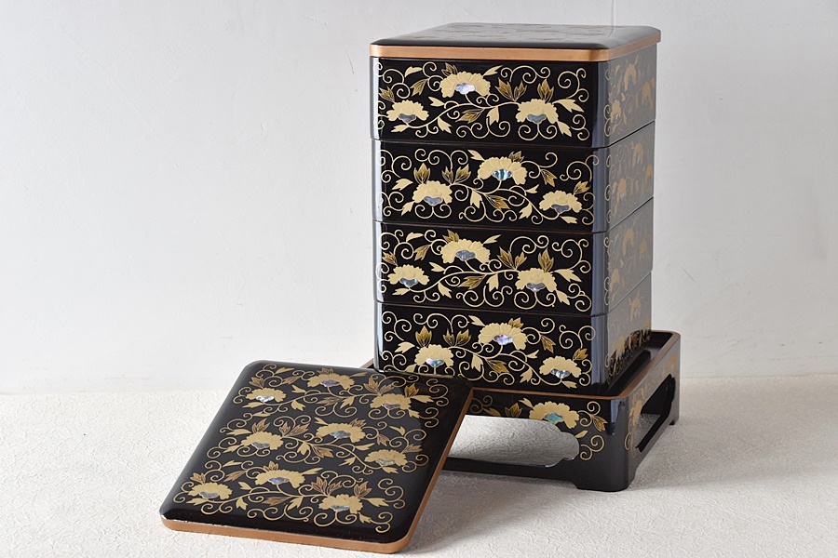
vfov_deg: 16.6
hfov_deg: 24.6
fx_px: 1920
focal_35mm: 82
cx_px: 419
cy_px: 279
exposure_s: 1/4
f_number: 5.6
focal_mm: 55
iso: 200
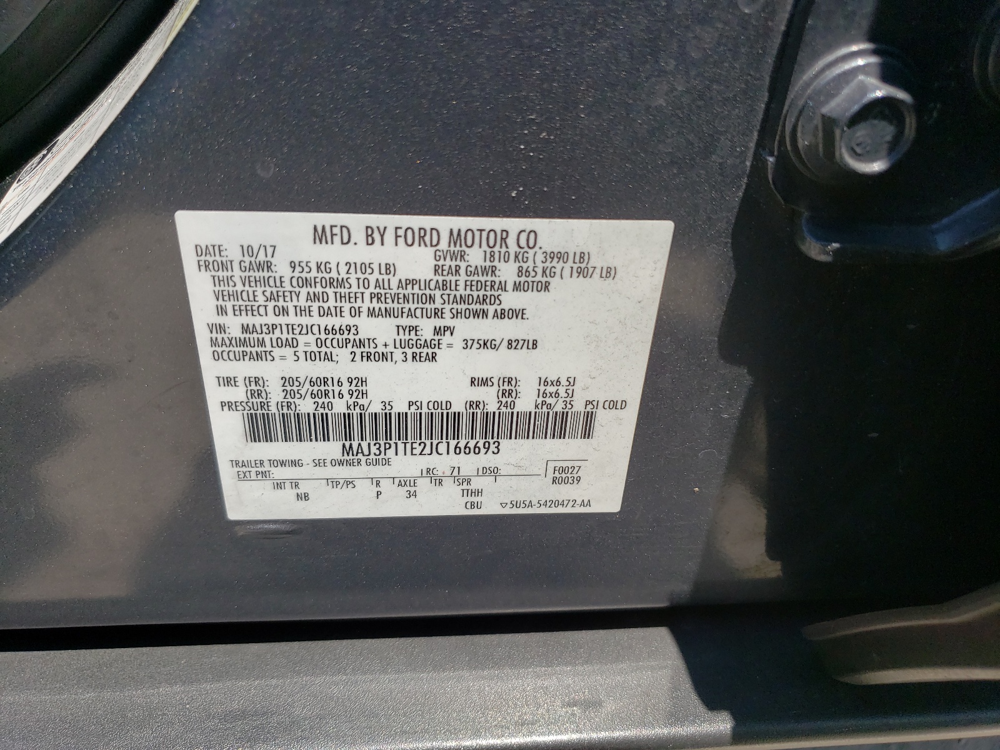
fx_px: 751
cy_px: 375
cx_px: 500
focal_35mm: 26
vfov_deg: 53.1
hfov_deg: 67.3
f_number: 1.5
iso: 50
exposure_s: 1/3333
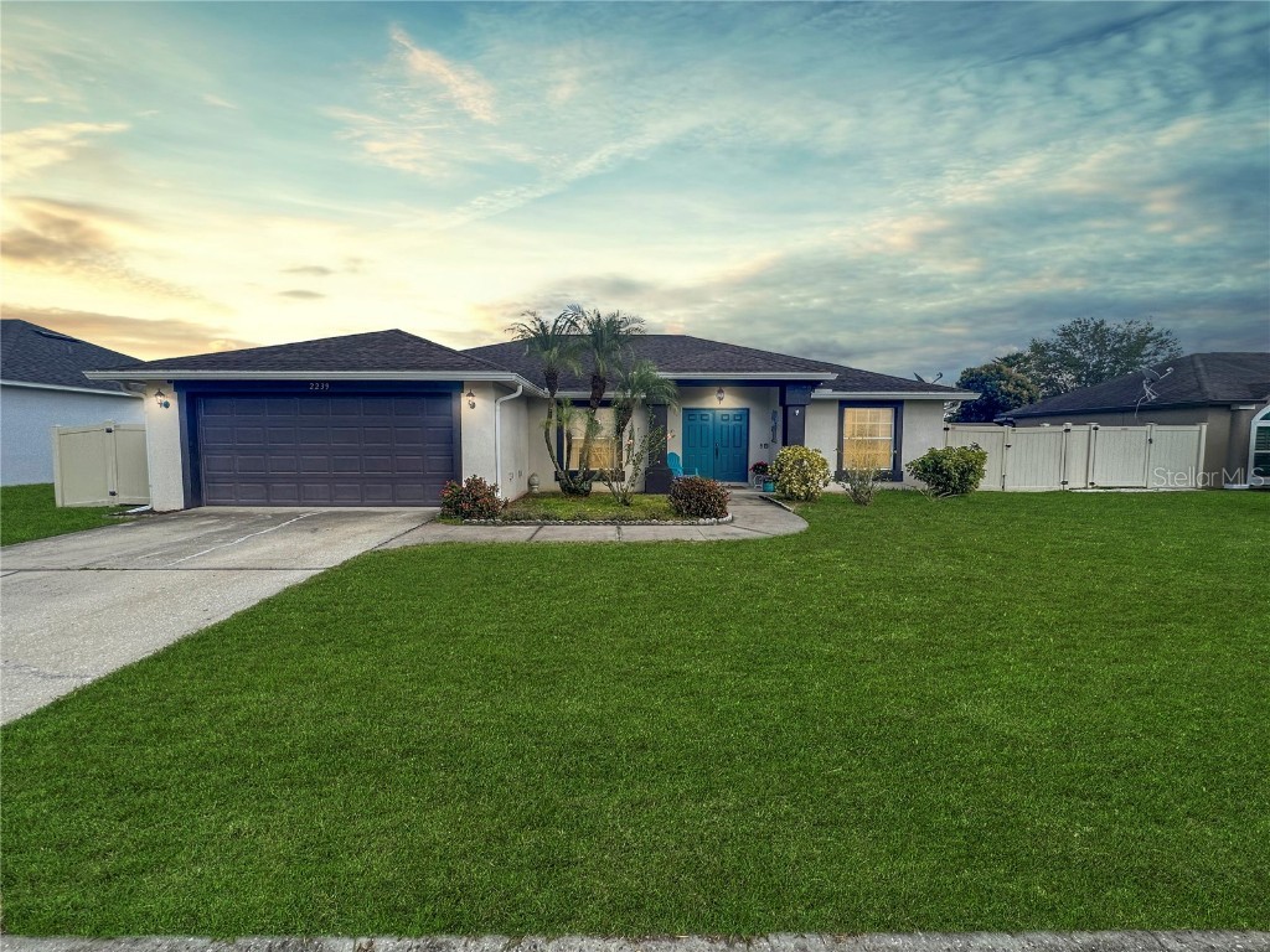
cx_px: 635
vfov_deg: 85.7
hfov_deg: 102.1
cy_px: 476
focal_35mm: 14
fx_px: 514
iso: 50
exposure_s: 1/1250
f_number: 2.2
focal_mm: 2.22
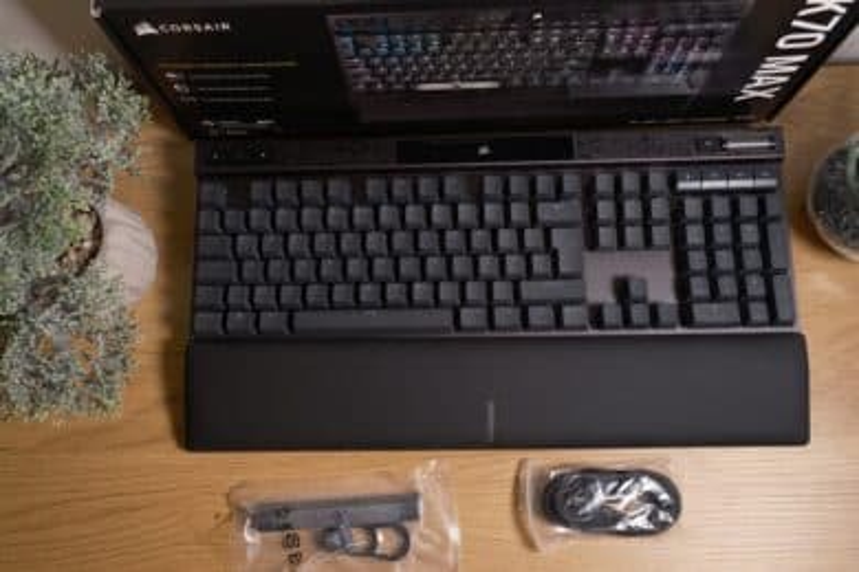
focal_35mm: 29
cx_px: 430
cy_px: 286
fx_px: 692
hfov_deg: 63.7
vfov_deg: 45.0
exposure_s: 1/100
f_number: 5.6
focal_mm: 19.4
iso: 640
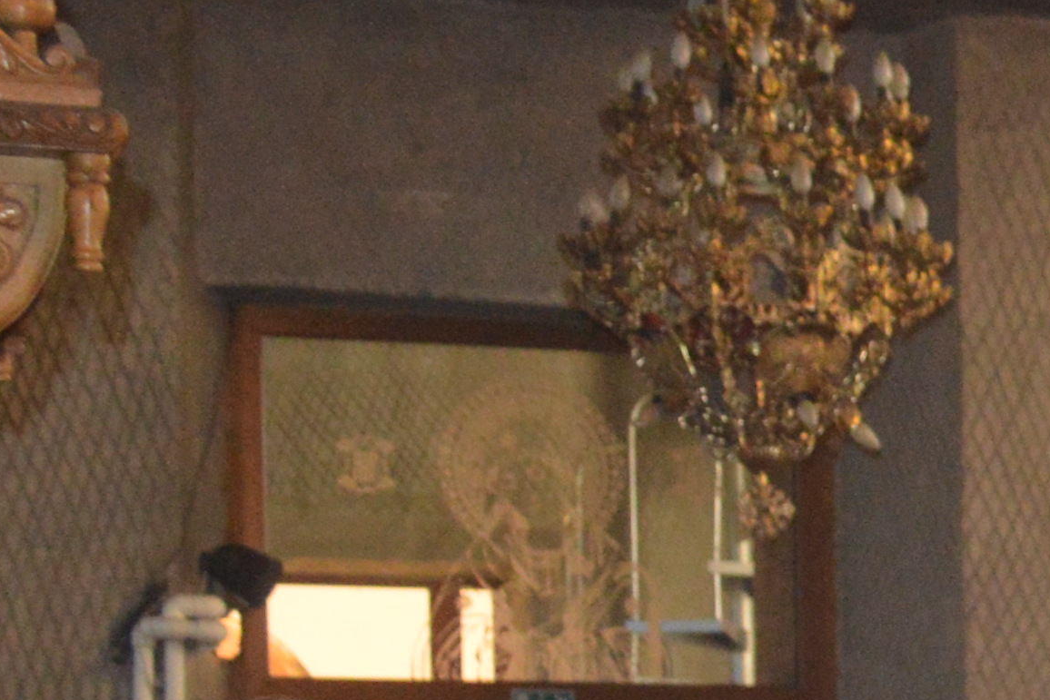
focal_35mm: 156
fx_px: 4550
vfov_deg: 8.5
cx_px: 2232
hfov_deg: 11.6
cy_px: 1234
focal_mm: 20
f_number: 3.8
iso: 1250
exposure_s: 1/60
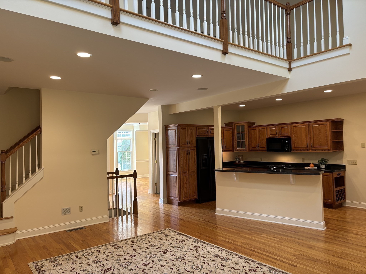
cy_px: 137
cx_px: 183
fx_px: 275
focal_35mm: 26
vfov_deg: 53.1
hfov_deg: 67.3
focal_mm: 5.96
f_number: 1.6
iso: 100
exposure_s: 1/60
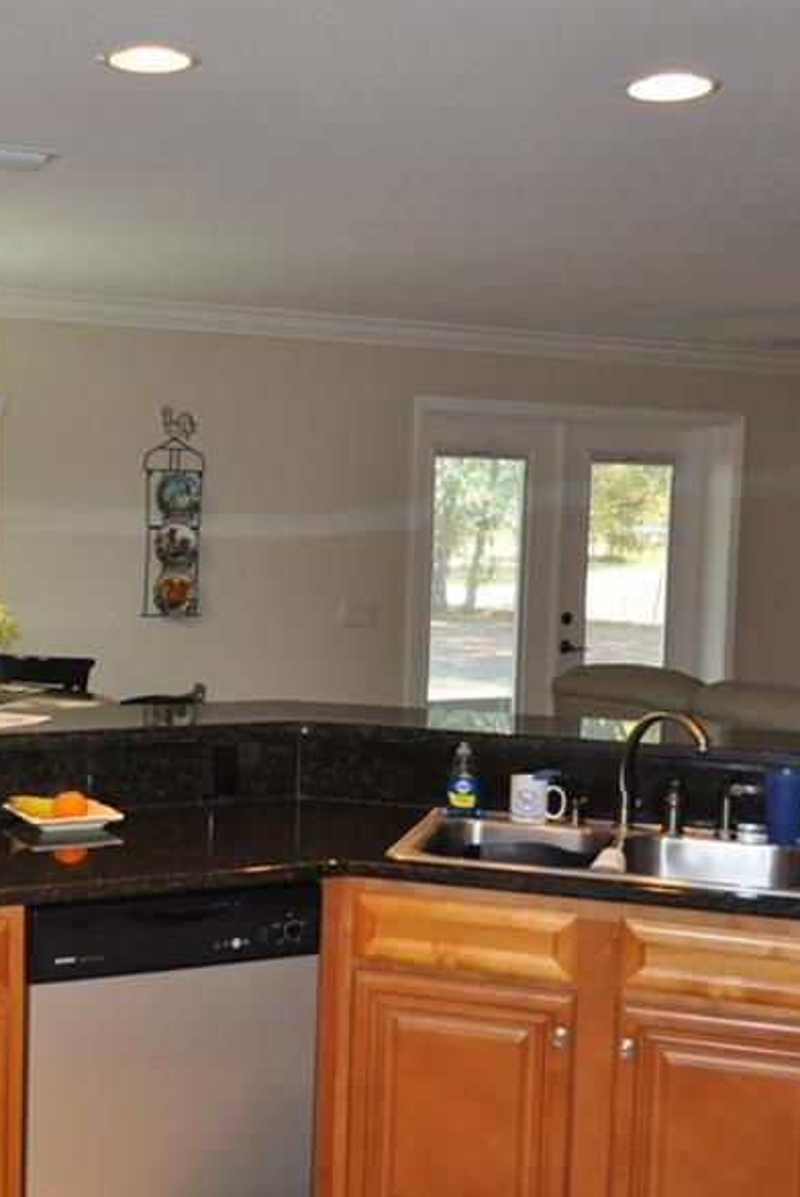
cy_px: 619
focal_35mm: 47
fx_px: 1565
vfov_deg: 41.9
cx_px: 169
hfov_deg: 28.1
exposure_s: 1/100
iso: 800
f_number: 3.5
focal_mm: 18
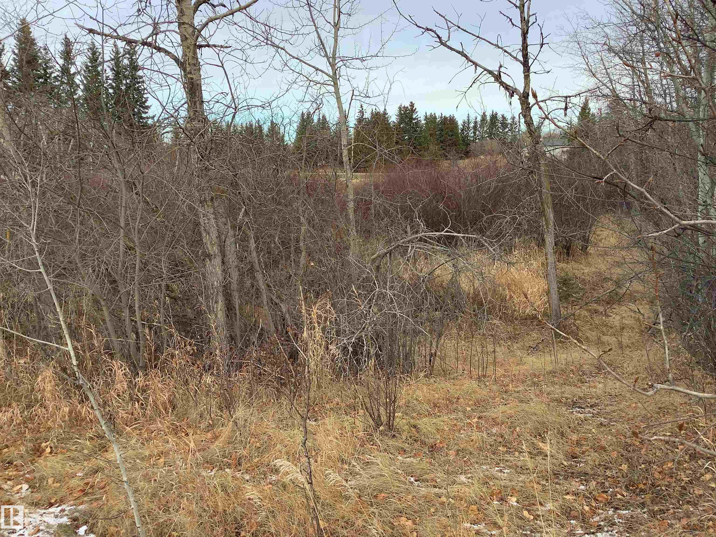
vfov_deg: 45.4
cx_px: 358
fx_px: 641
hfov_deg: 58.4
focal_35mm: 31
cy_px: 268
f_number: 2.4
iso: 25
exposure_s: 1/268
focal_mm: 3.3
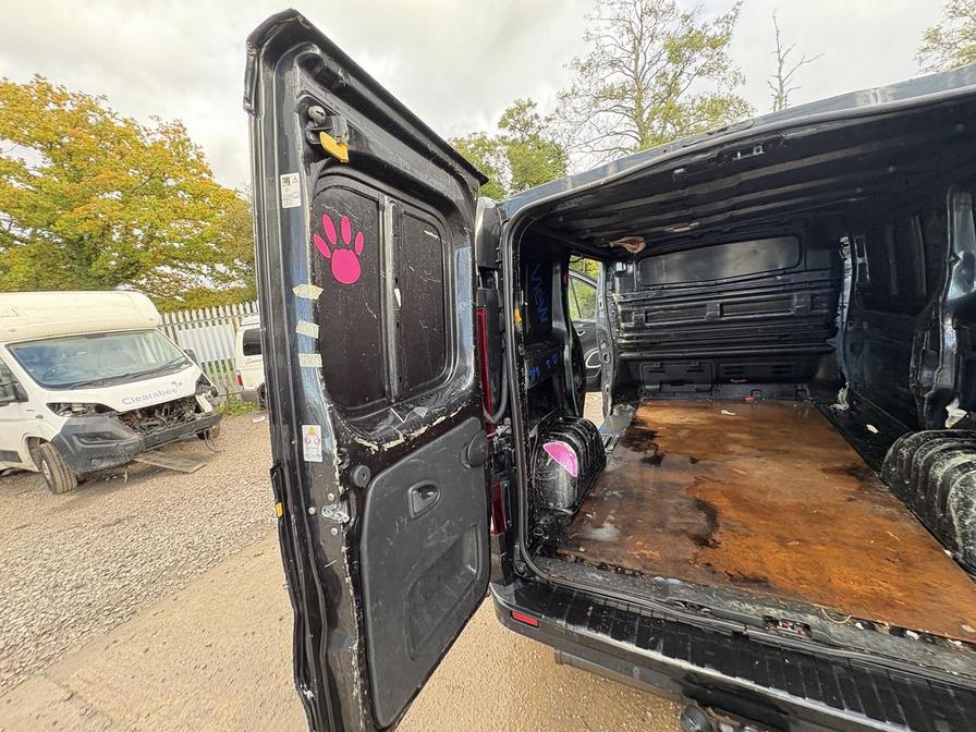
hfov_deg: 102.1
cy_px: 366
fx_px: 395
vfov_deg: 85.7
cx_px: 488
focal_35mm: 14
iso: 200
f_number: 2.2
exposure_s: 1/99
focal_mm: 2.22
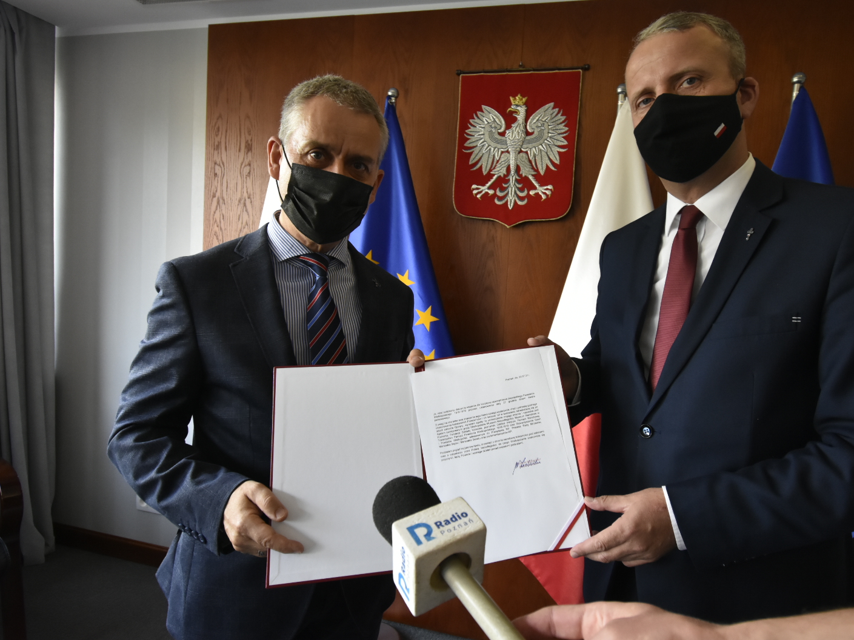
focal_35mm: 22
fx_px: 532
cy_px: 324
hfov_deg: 77.3
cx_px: 467
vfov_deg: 62.1
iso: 1600
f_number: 5
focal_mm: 13
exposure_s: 1/125
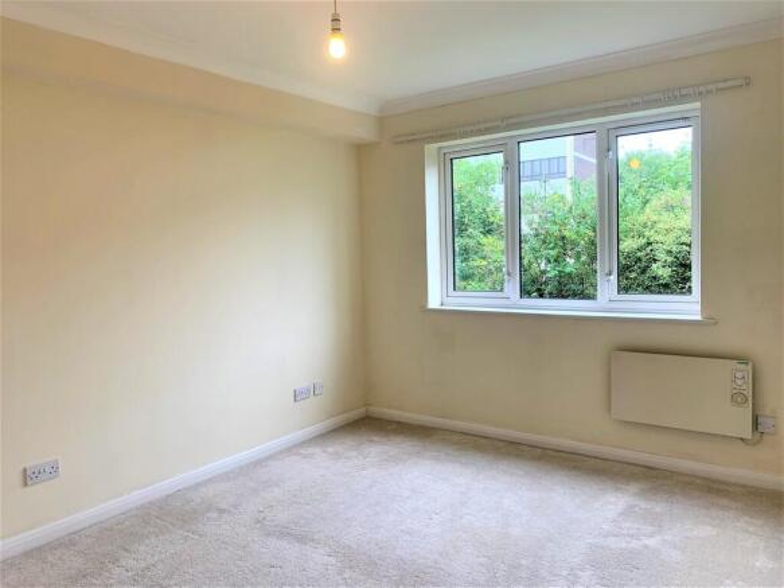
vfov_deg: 53.0
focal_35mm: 26
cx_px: 392
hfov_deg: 67.3
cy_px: 294
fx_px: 589
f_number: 1.8
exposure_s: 1/100
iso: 32
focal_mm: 4.25
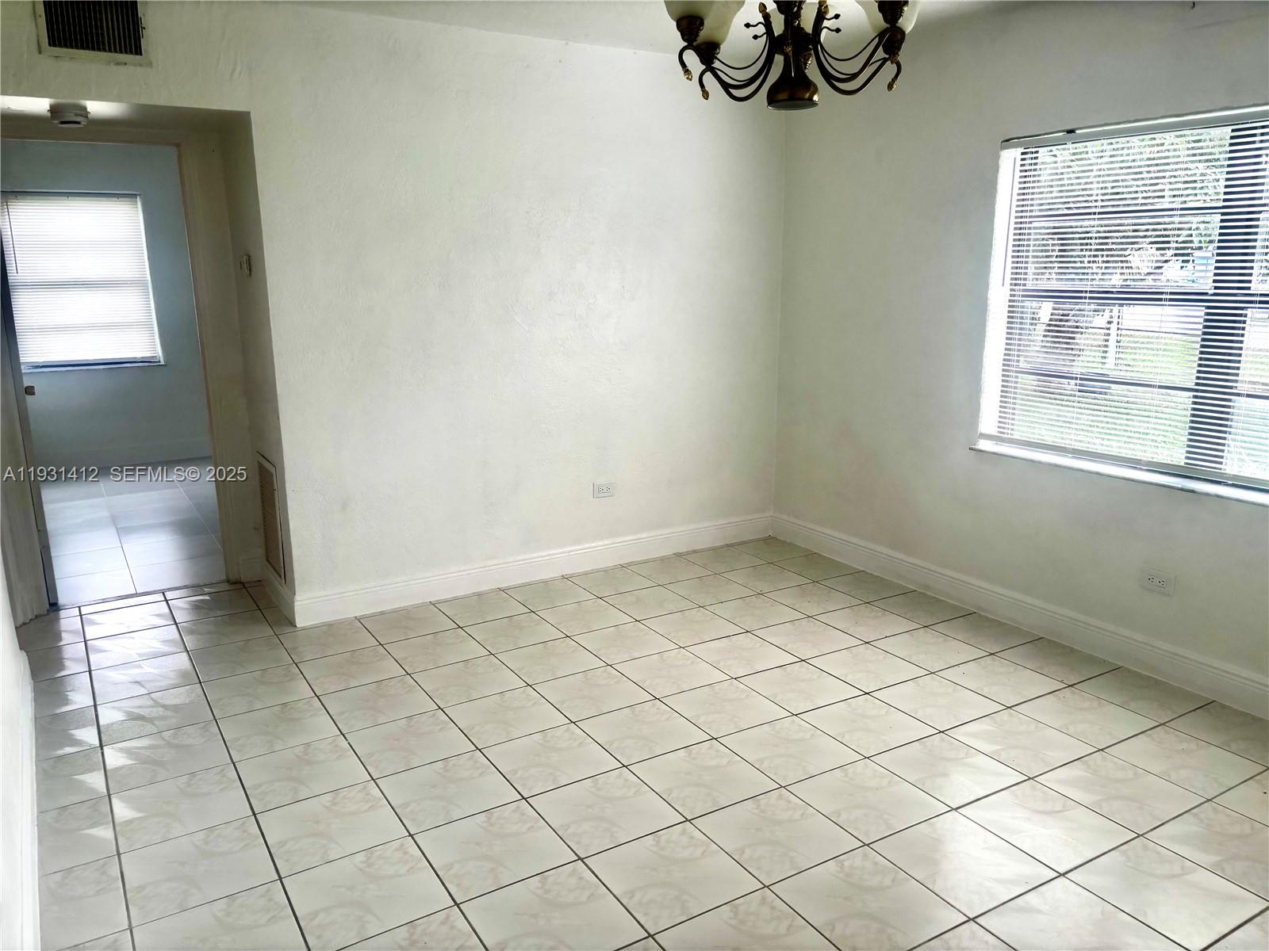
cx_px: 634
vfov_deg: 53.1
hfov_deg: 67.3
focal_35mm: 26
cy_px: 476
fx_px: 953
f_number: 1.6
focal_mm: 5.96
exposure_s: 1/120
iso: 40
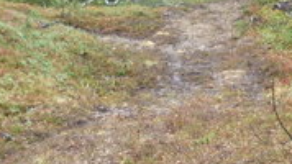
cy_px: 160
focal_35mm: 101
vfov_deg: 11.9
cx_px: 148
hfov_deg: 21.2
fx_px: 782
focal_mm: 5.5
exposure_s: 1/60
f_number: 2.8
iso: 80
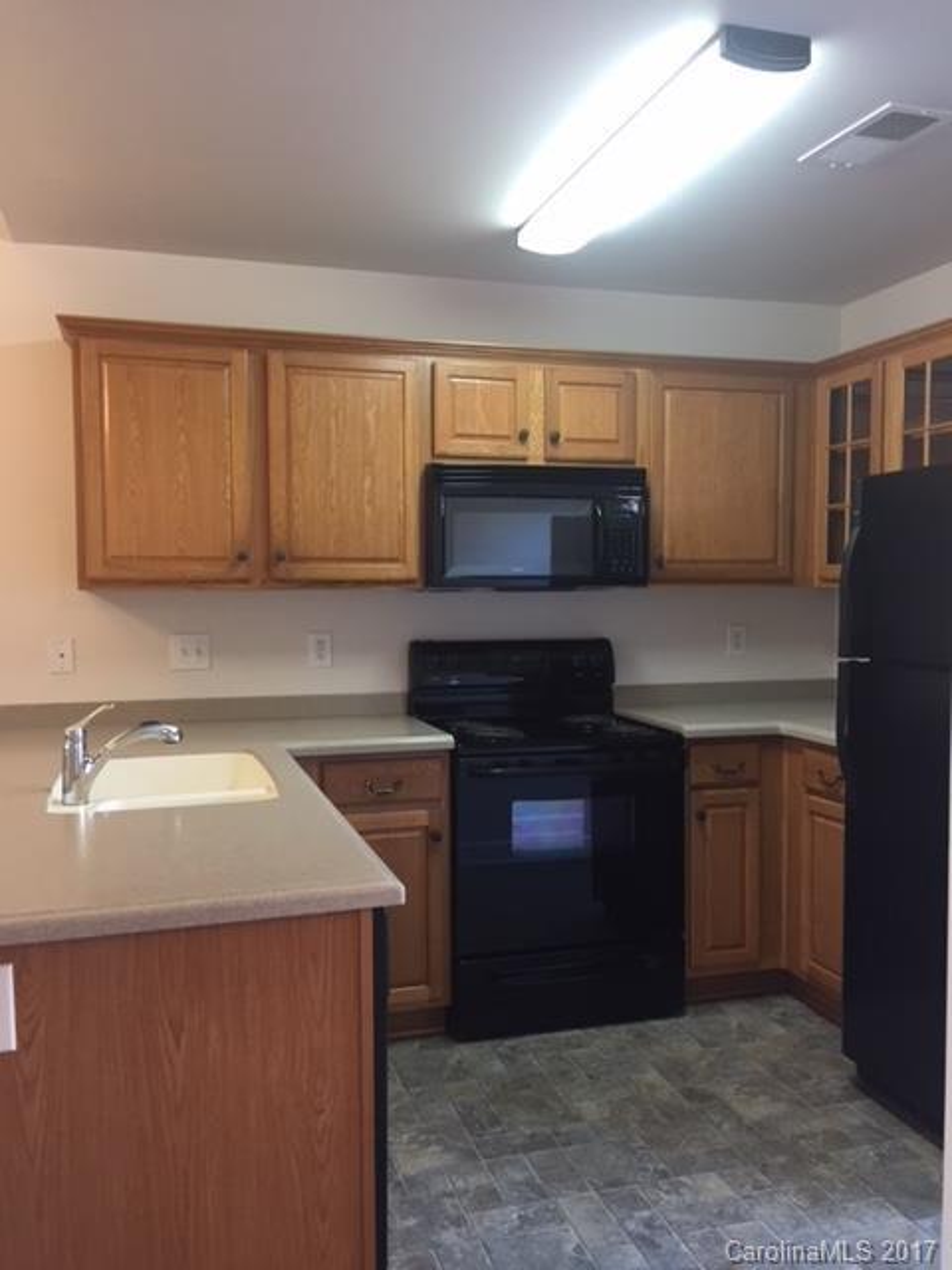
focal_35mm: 29
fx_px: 1063
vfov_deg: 61.7
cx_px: 476
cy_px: 635
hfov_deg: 48.2
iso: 100
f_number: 2.2
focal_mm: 4.15
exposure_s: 1/30
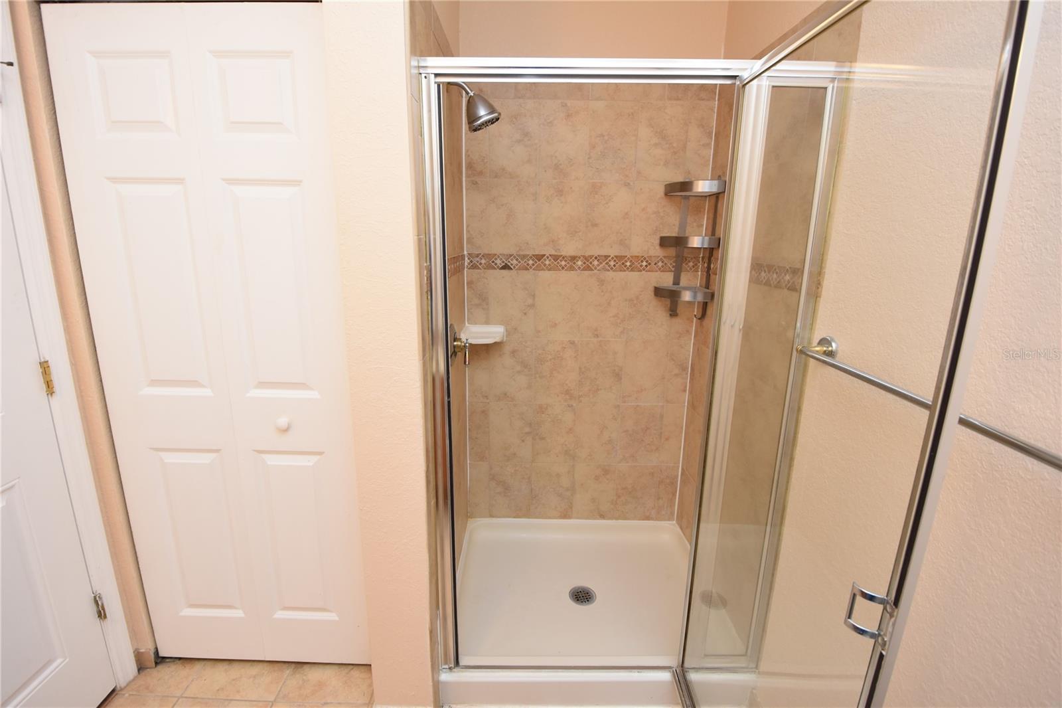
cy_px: 354
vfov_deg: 77.3
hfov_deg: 100.4
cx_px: 531
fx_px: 442
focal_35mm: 15
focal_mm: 10
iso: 500
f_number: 4
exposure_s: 1/60
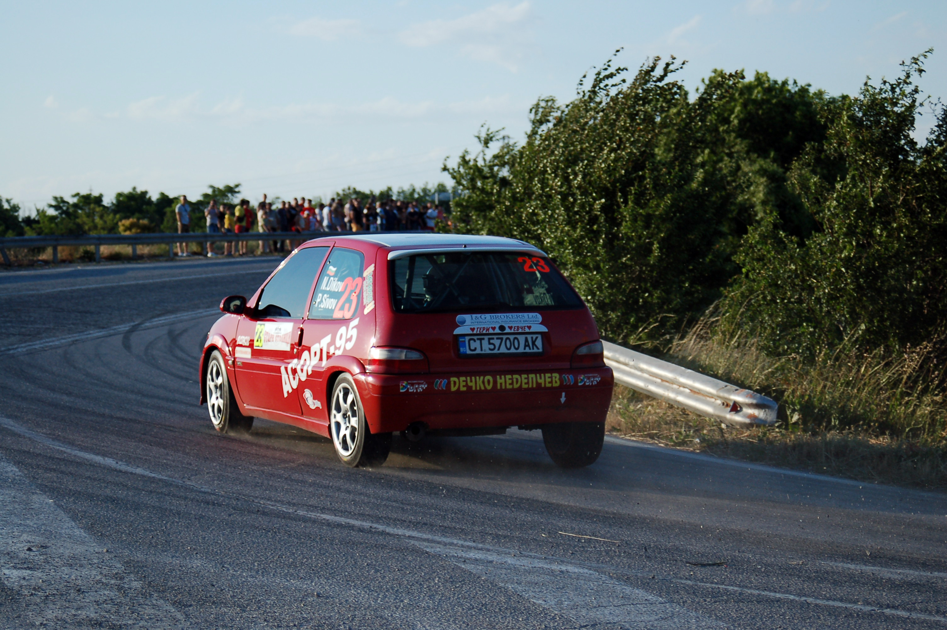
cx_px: 474
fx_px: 2602
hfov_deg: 20.6
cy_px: 315
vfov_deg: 13.8
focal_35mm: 99
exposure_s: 1/1000
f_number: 5.3
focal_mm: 66
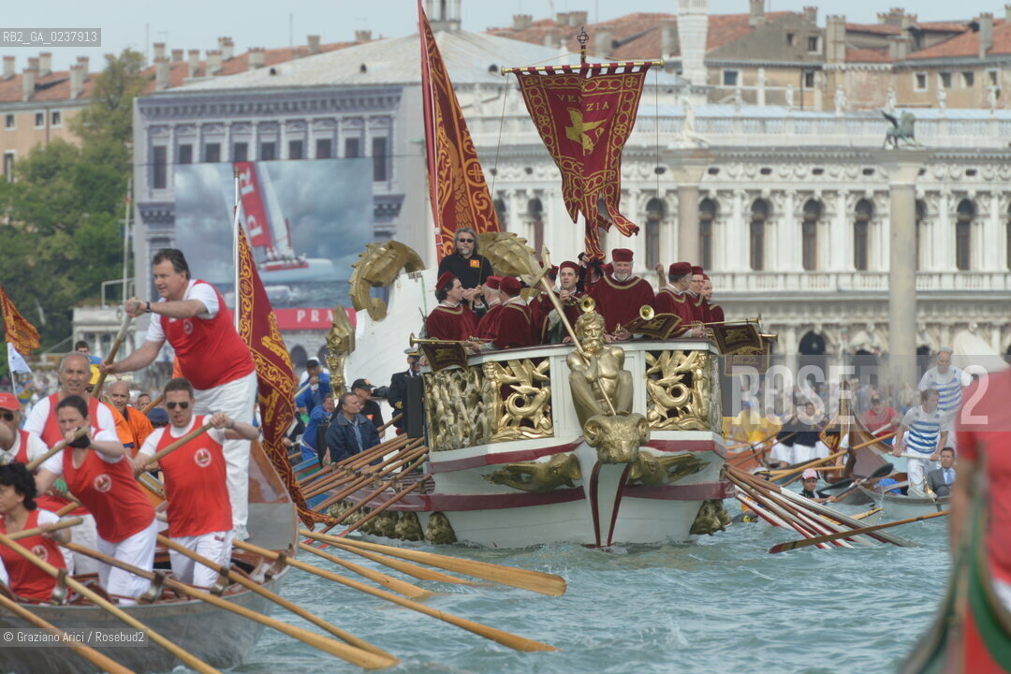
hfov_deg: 5.2
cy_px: 337
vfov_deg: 3.4
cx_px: 506
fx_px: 11232
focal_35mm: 400
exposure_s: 1/500
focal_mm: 400
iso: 400
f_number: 11
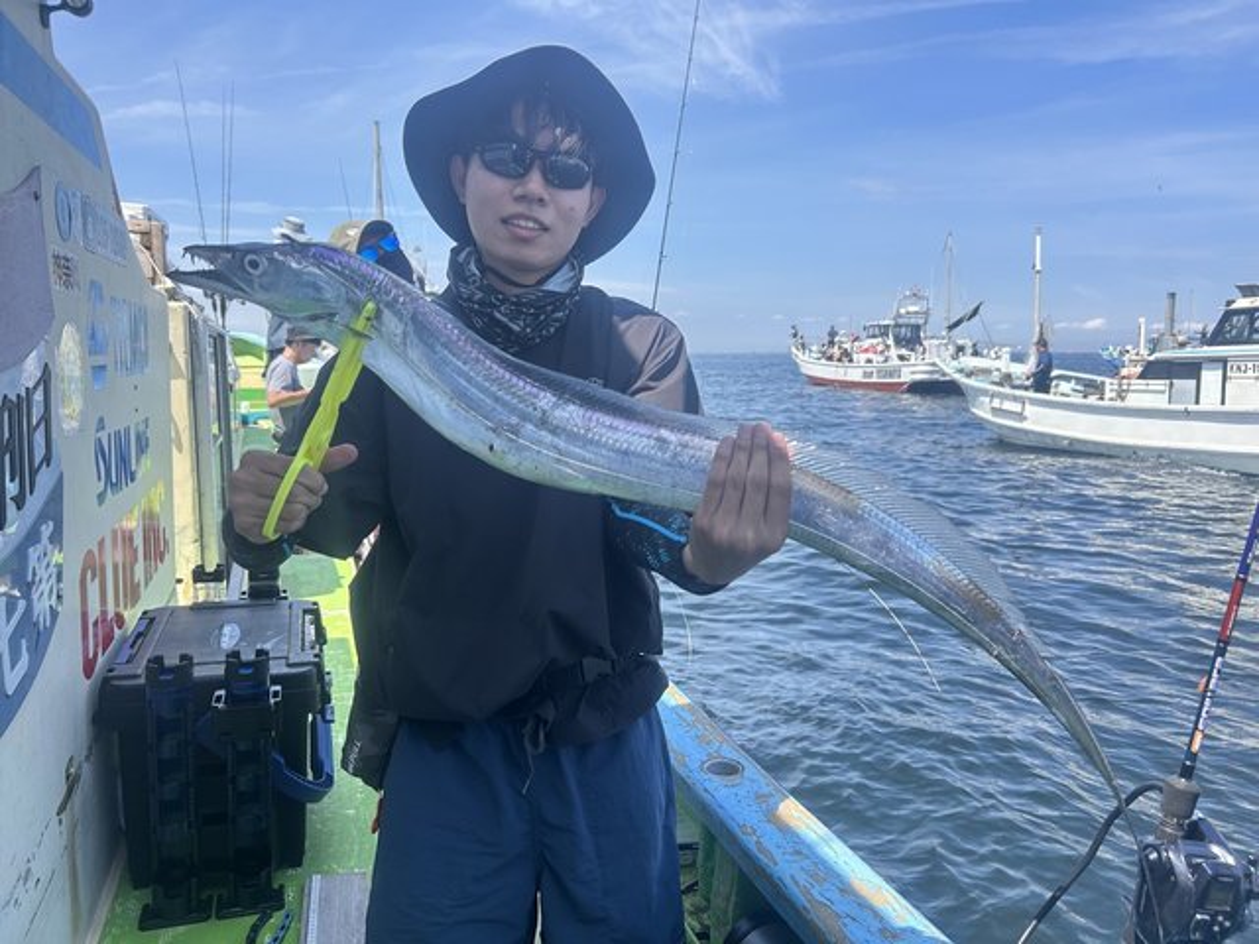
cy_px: 472
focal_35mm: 26
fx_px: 946
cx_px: 630
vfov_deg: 53.1
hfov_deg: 67.3
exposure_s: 1/1779
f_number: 1.5
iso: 50
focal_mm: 5.7
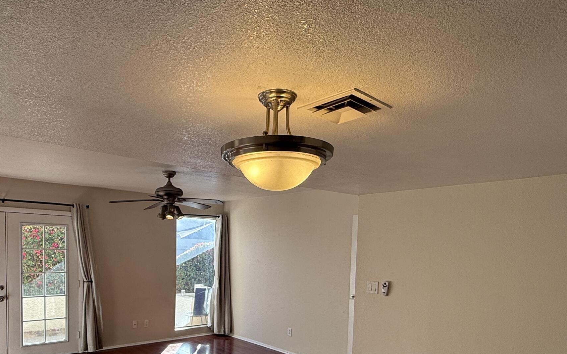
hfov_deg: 70.1
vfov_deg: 45.6
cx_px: 245
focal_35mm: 26
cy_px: 274
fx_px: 402
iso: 64
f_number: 2.2
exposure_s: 1/276
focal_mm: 2.22
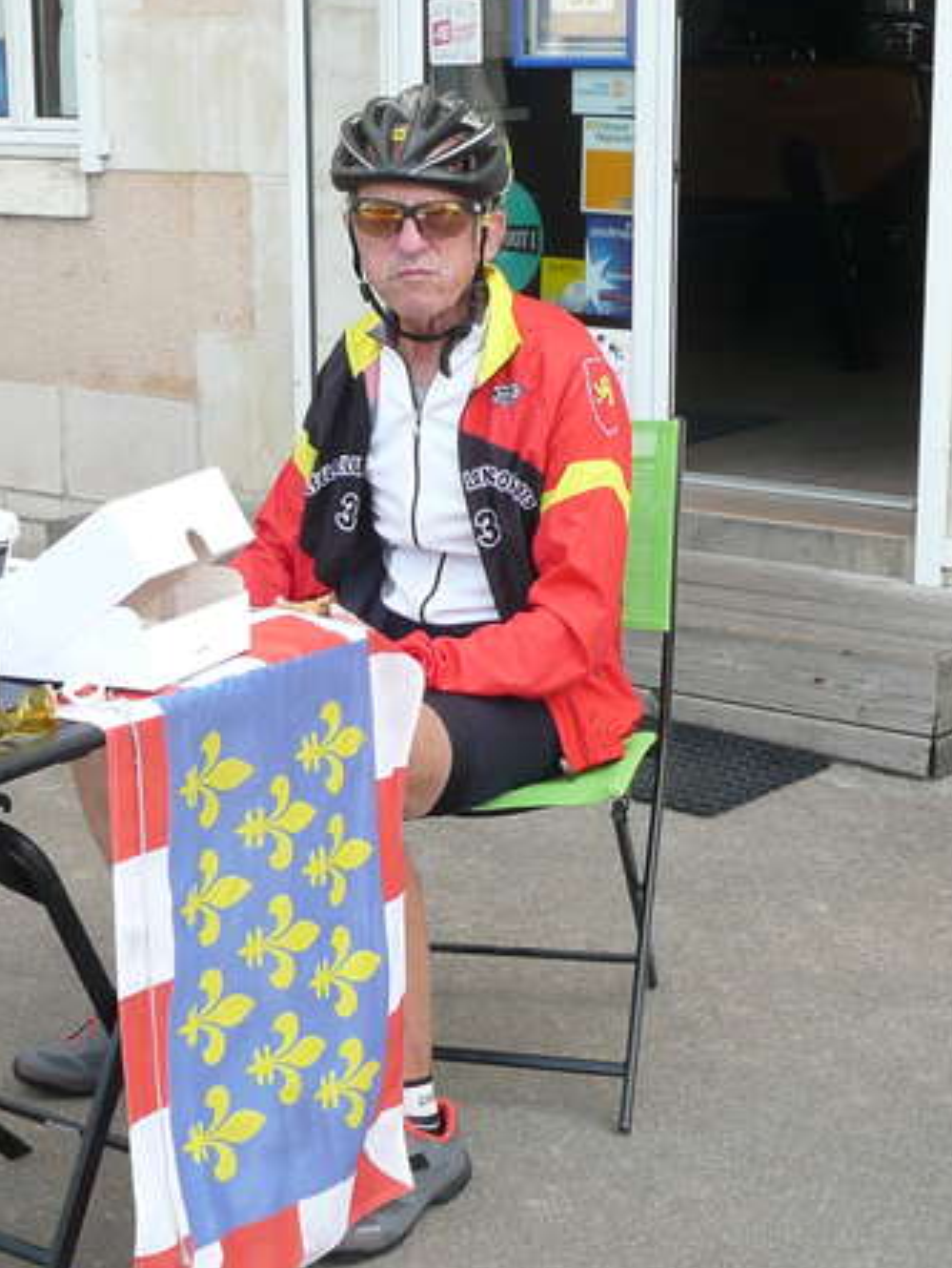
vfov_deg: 28.1
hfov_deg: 21.3
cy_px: 630
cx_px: 437
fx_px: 2527
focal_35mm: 69
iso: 100
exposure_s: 1/125
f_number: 3.6
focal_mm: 5.5
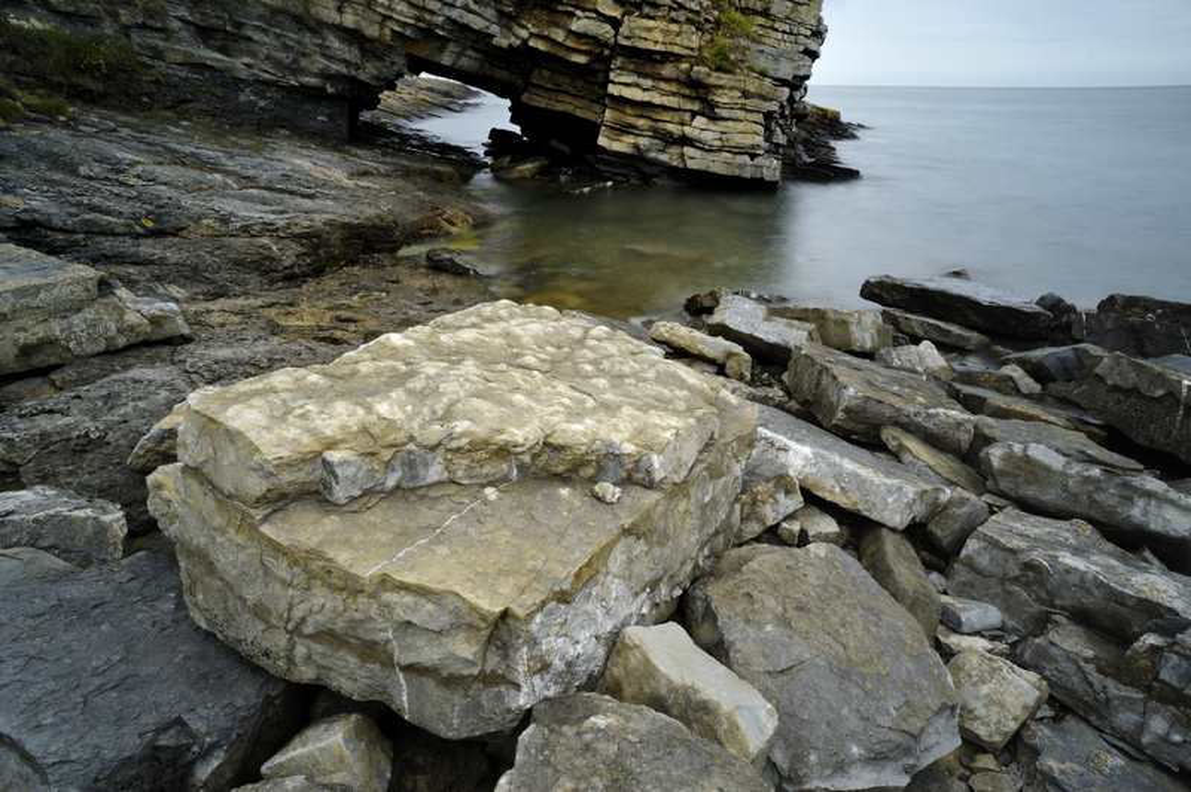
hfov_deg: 84.0
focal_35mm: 20
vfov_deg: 61.8
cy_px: 396
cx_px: 596
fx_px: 661
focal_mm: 20
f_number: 22
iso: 200
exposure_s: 4
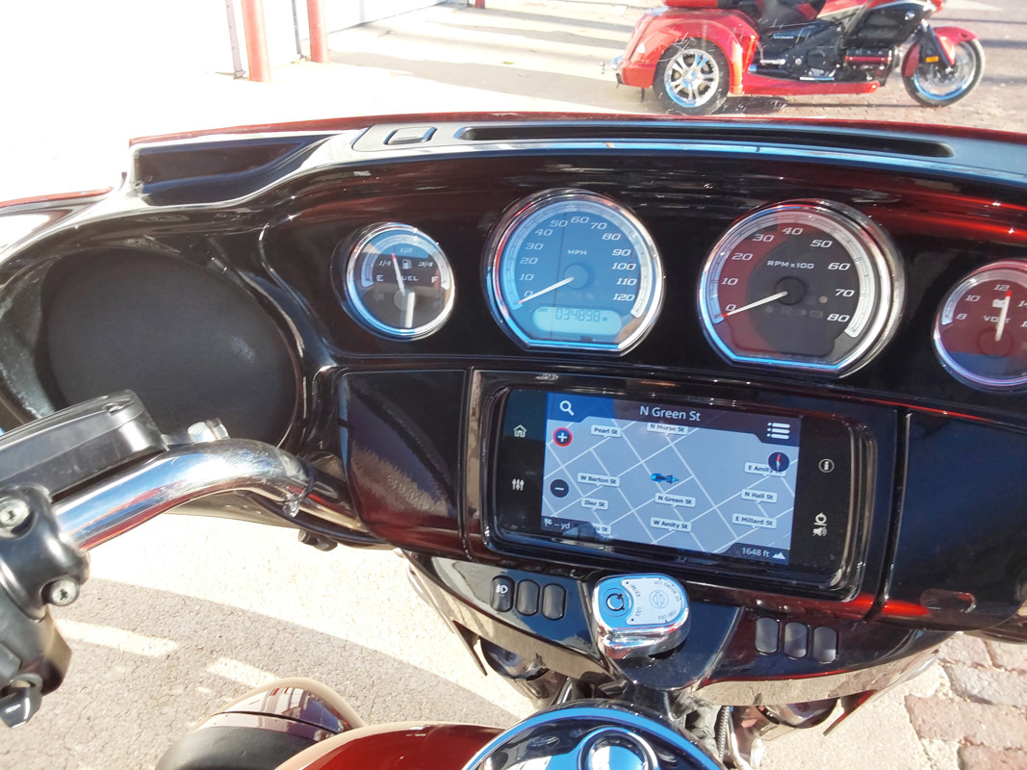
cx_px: 514
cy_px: 385
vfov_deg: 49.7
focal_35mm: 28
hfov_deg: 63.4
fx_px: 831
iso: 50
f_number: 1.9
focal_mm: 2.91
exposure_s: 1/298
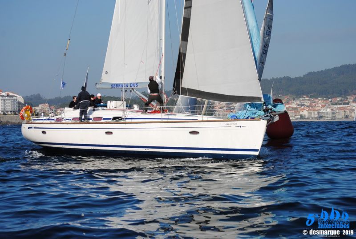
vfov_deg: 13.1
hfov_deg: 19.4
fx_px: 1040
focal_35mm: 105
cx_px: 178
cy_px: 120
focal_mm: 70
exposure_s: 1/640
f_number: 6.3
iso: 100
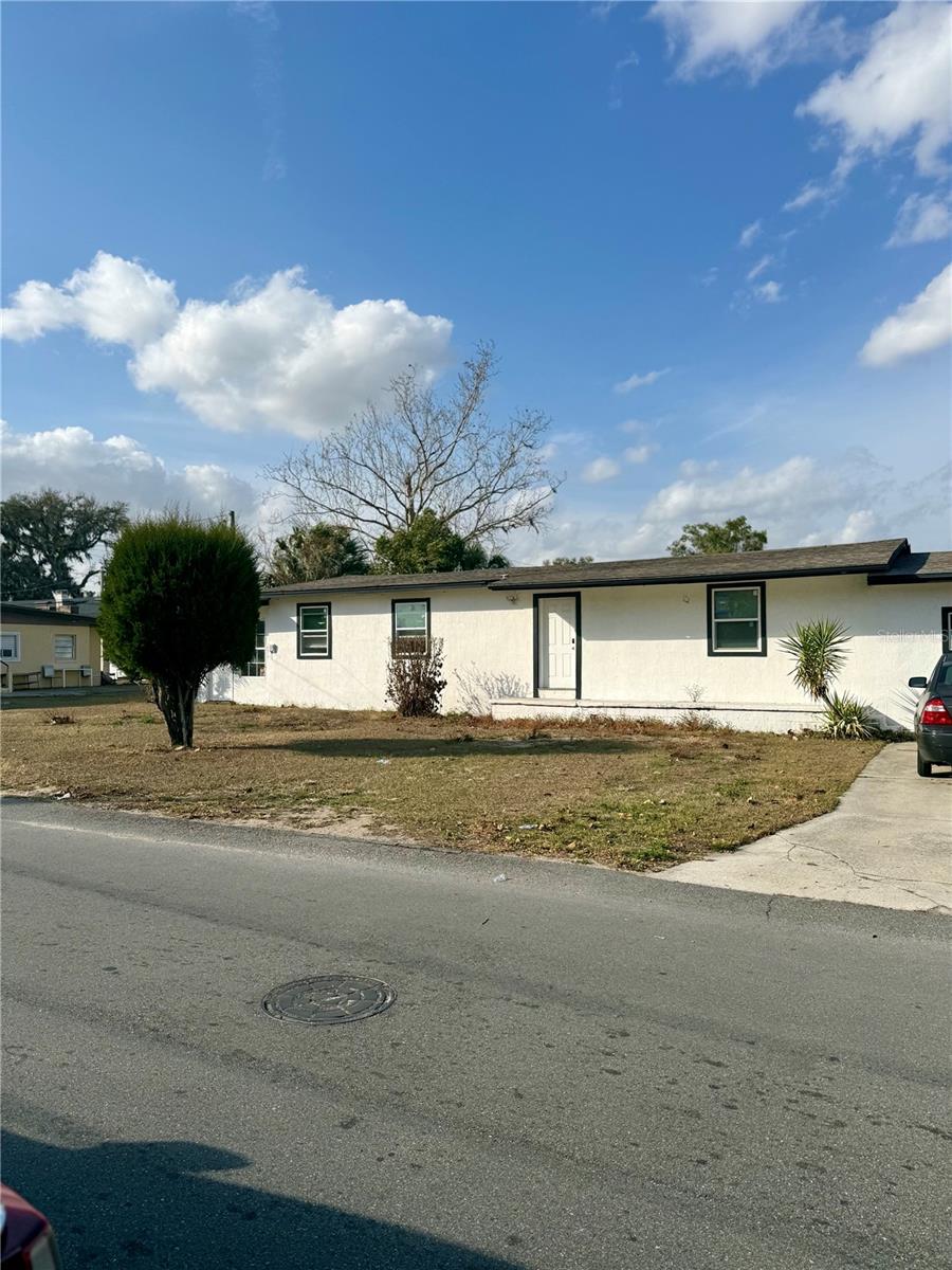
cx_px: 476
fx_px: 880
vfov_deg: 71.6
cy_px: 635
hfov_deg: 56.8
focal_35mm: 24
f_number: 1.78
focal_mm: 6.76
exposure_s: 1/6711
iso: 80
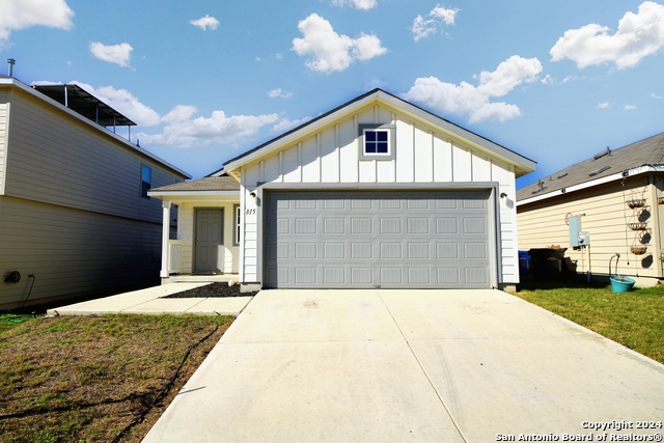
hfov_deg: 81.2
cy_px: 222
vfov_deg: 59.5
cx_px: 332
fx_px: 387
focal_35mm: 21
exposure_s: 1/250
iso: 100
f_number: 10
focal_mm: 21
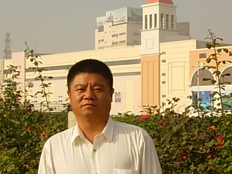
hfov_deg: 20.4
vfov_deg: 15.4
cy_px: 91
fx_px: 644
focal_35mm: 96
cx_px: 152
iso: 79
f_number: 4.8
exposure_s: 1/861
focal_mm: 7.8
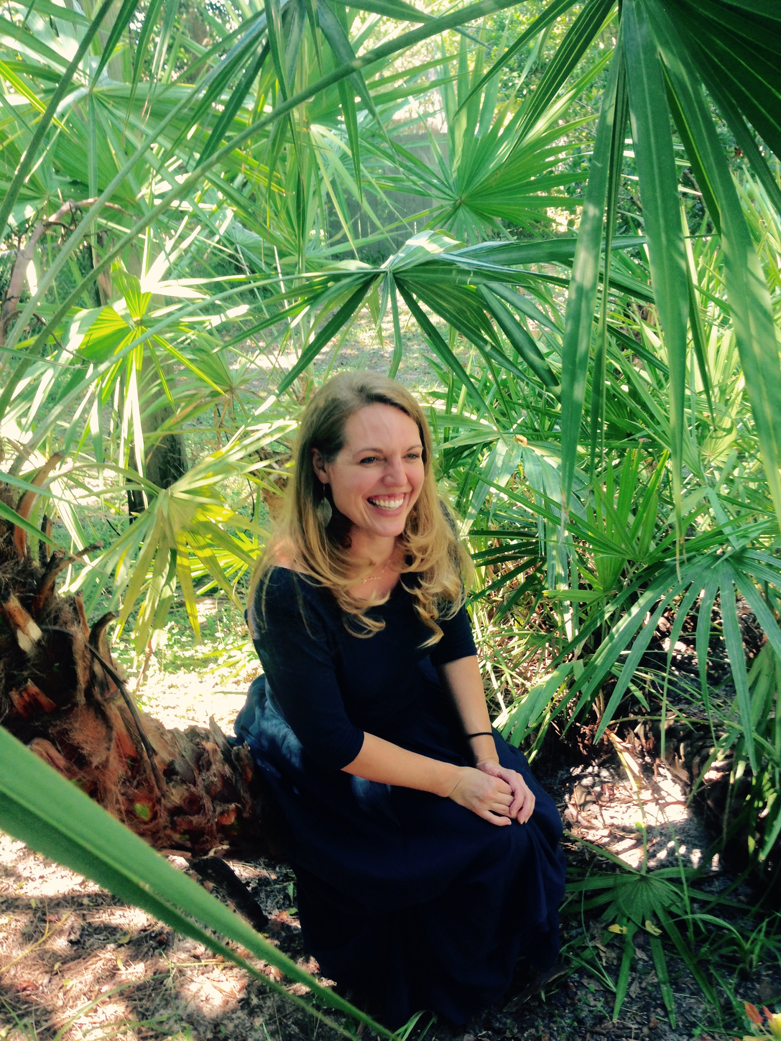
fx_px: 993
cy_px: 520
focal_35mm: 33
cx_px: 390
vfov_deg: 55.4
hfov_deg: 42.9
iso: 50
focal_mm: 4.12
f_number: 2.4
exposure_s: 1/40
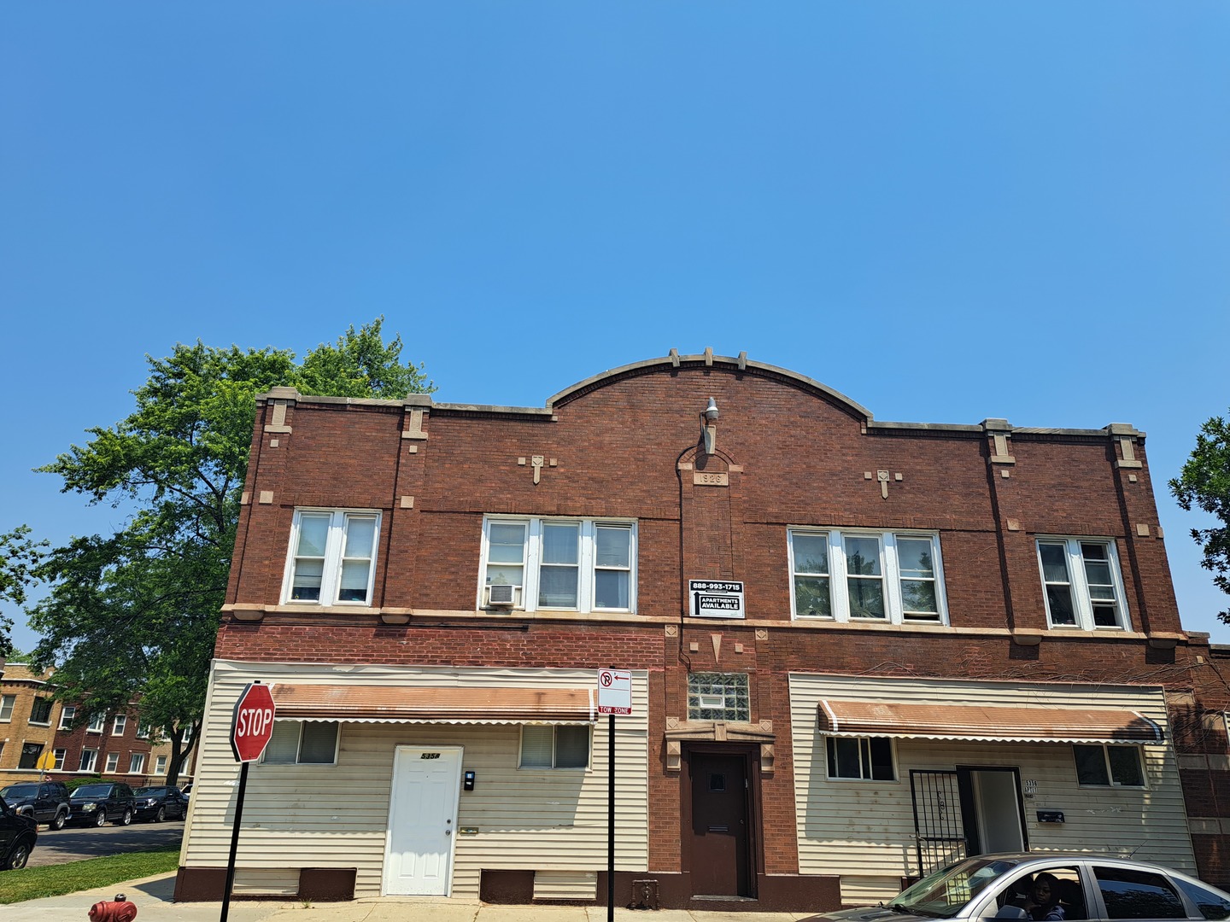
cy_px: 461
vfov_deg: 56.8
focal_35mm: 24
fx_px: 853
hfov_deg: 71.6
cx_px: 615
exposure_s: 1/890
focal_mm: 5.23
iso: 50
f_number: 1.8
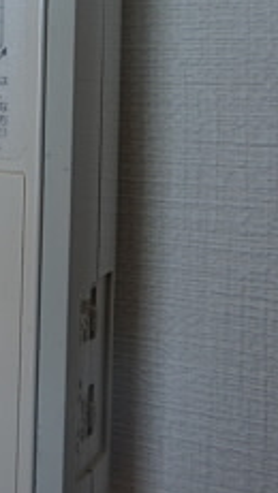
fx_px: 1035
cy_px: 79
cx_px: -241
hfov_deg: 13.5
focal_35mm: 79
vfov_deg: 26.2
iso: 250
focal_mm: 16
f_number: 4
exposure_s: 1/60
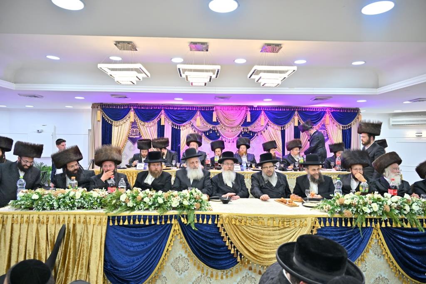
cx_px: 213
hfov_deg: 73.7
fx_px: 284
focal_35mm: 24
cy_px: 142
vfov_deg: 53.1
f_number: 4
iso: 500
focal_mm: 24
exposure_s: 1/160
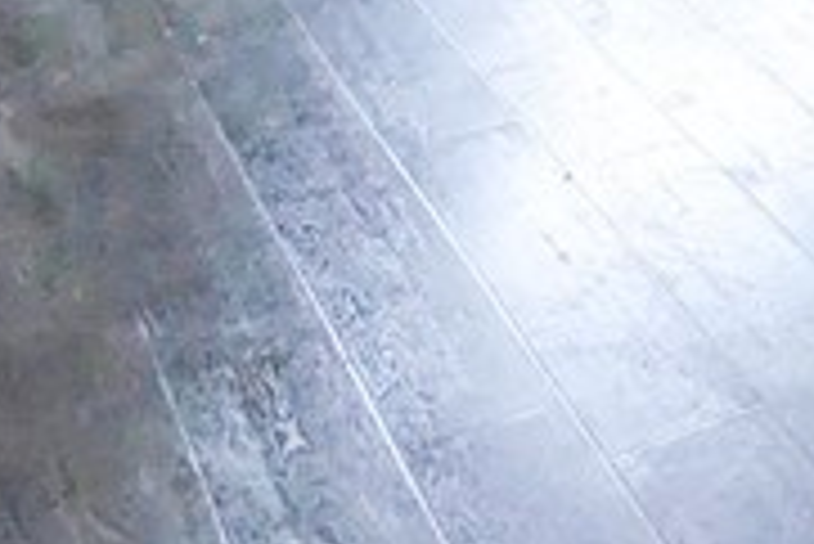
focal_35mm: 94
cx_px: 1864
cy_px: -850
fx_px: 2127
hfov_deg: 15.0
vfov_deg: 11.5
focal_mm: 2.35
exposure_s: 1/60
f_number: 2.2
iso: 61
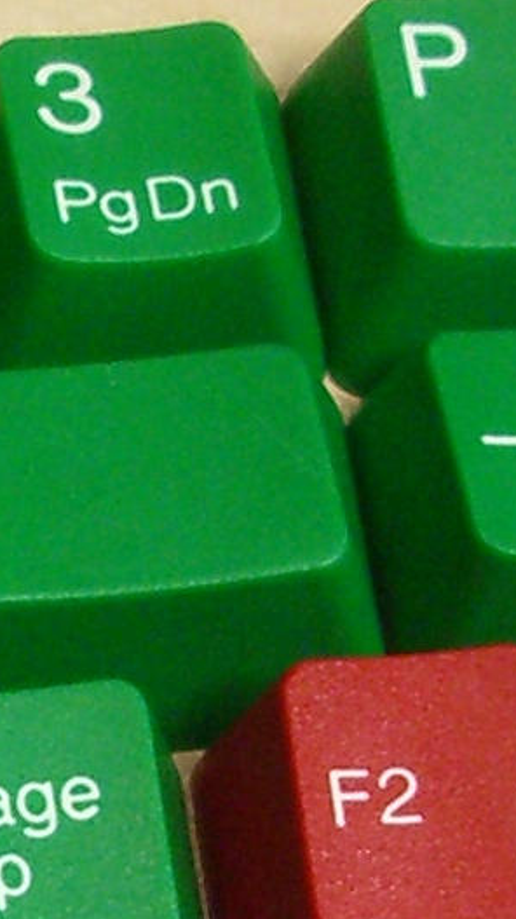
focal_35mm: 217
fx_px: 5284
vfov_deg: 9.8
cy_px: 1170
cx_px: -506
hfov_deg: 5.5
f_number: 2.8
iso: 200
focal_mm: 6.8
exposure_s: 1/40
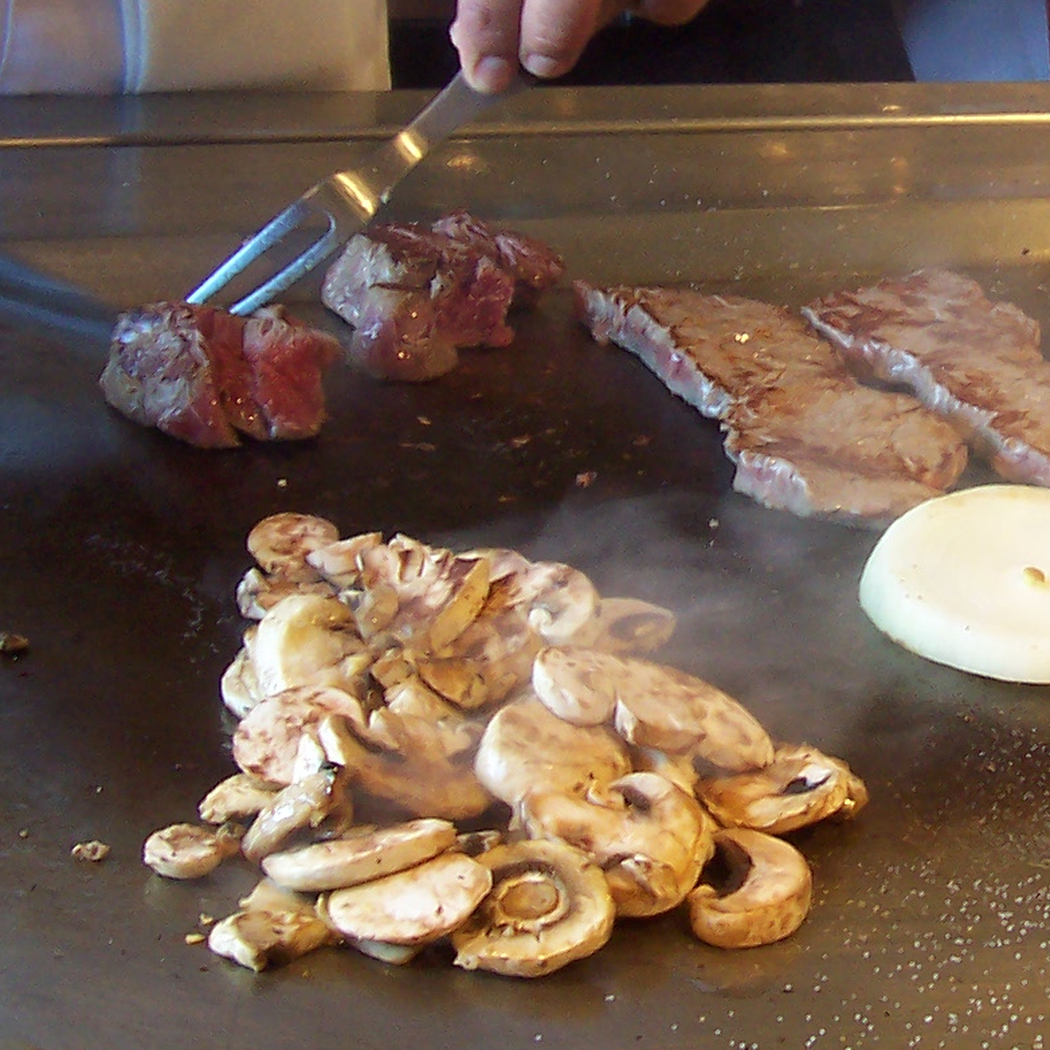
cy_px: 330
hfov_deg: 20.0
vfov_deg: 20.3
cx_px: 969
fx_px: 2917
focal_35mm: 85
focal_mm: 5.6
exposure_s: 1/30
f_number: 2.8
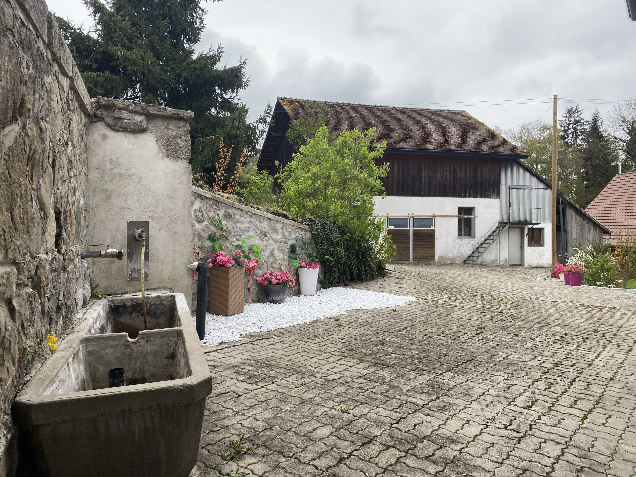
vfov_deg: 53.1
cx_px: 318
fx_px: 478
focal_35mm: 26
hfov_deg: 67.3
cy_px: 238
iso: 32
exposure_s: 1/131
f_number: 1.8
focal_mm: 4.25
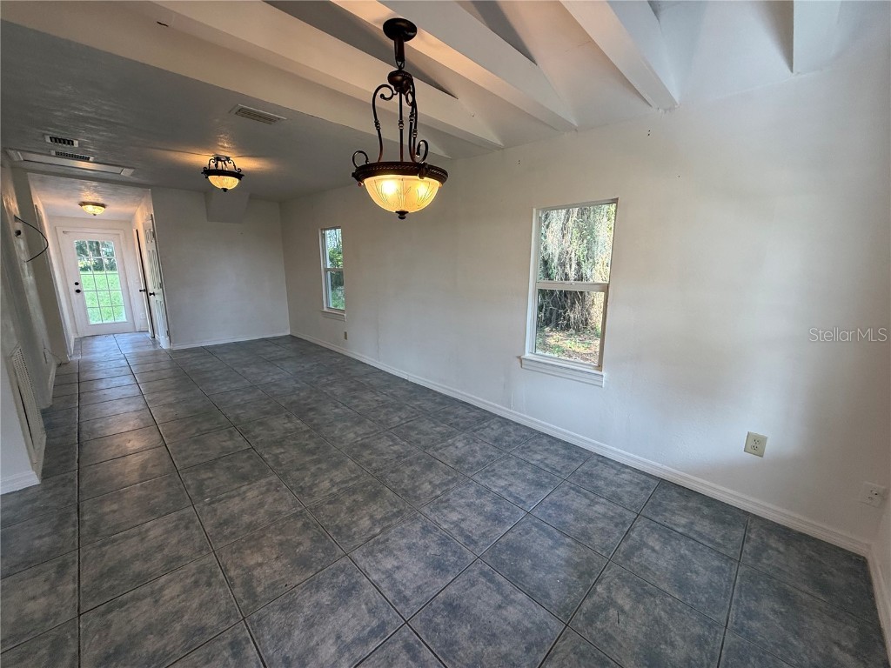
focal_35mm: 14
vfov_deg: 85.7
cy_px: 334
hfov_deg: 102.1
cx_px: 446
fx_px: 360
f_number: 2.2
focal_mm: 2.22
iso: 160
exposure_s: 1/120
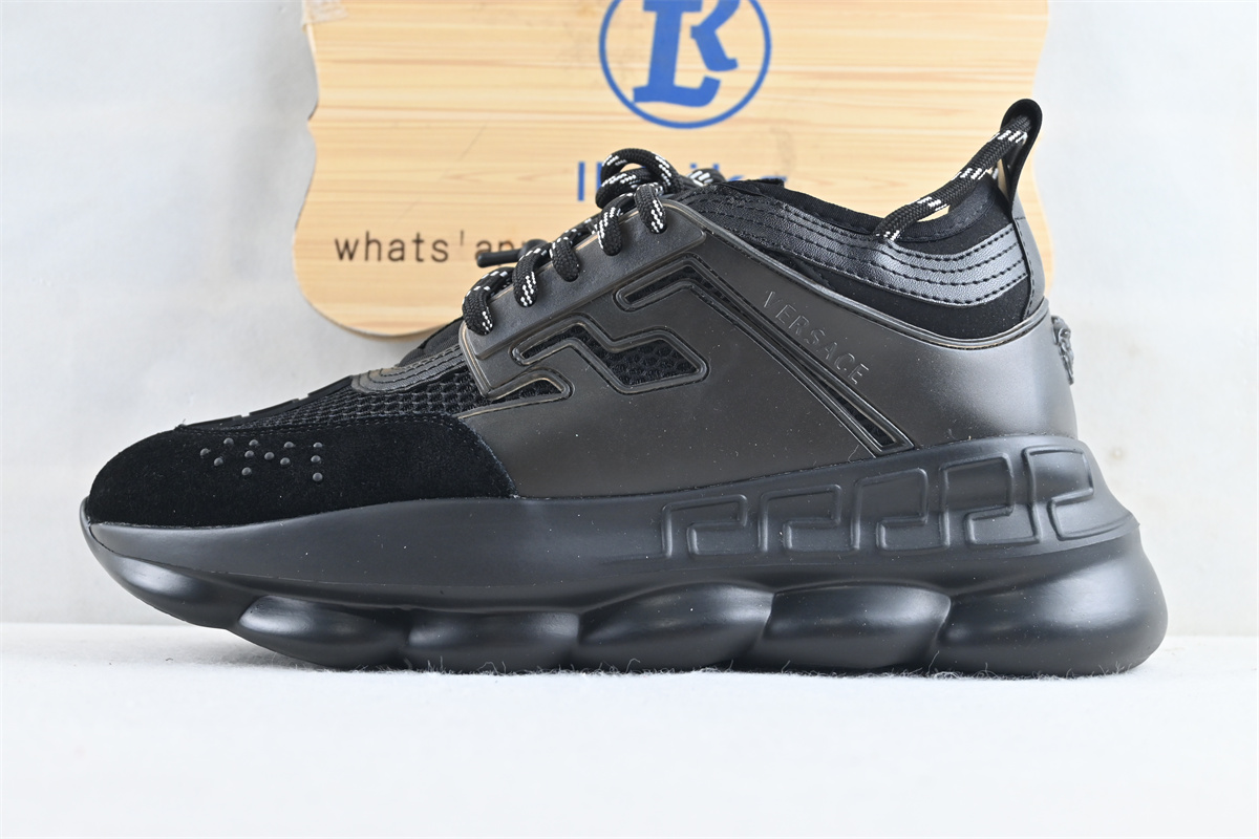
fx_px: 1600
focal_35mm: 46
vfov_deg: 29.4
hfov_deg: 43.0
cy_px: 420
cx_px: 630
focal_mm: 30.5
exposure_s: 1/60
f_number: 4.8
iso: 400
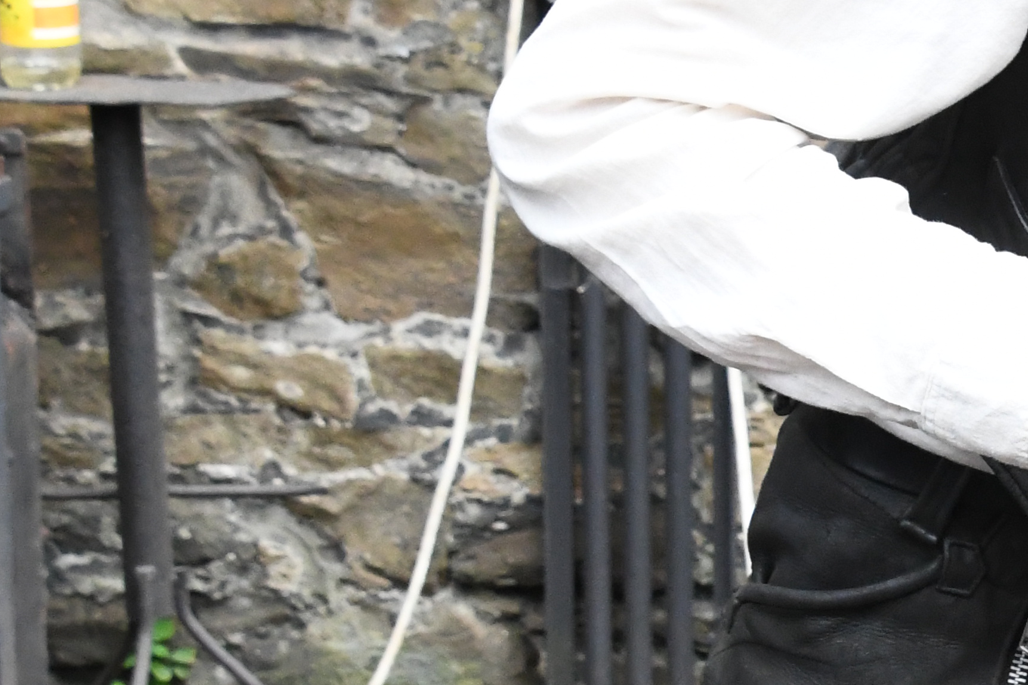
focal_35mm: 168
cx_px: 1292
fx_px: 4797
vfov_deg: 8.2
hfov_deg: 11.9
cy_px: 463
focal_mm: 35
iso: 4000
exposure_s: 1/400
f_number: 10
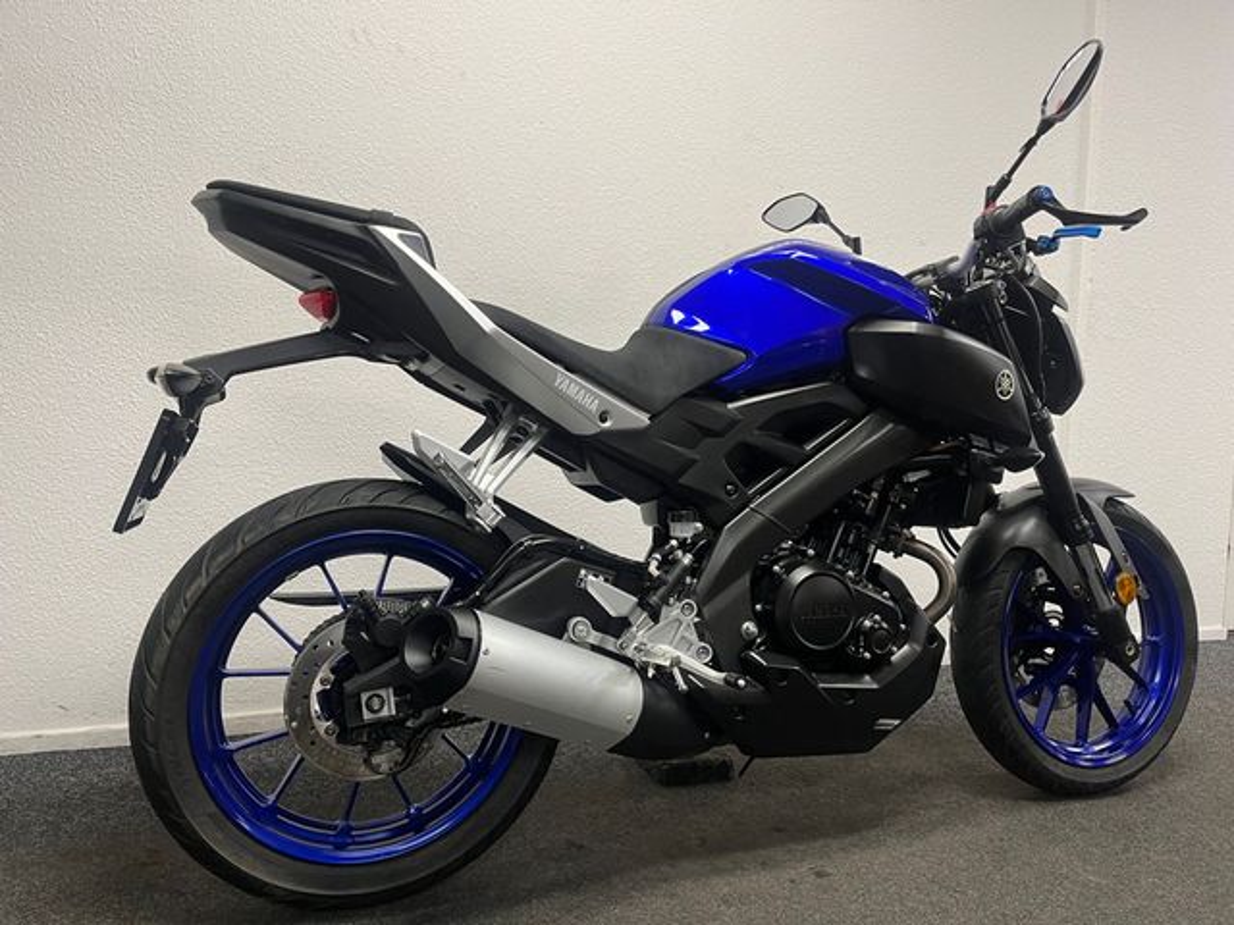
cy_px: 462
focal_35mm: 26
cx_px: 617
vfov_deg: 53.1
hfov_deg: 67.3
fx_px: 927
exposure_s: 1/50
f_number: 1.6
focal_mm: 5.1
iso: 80
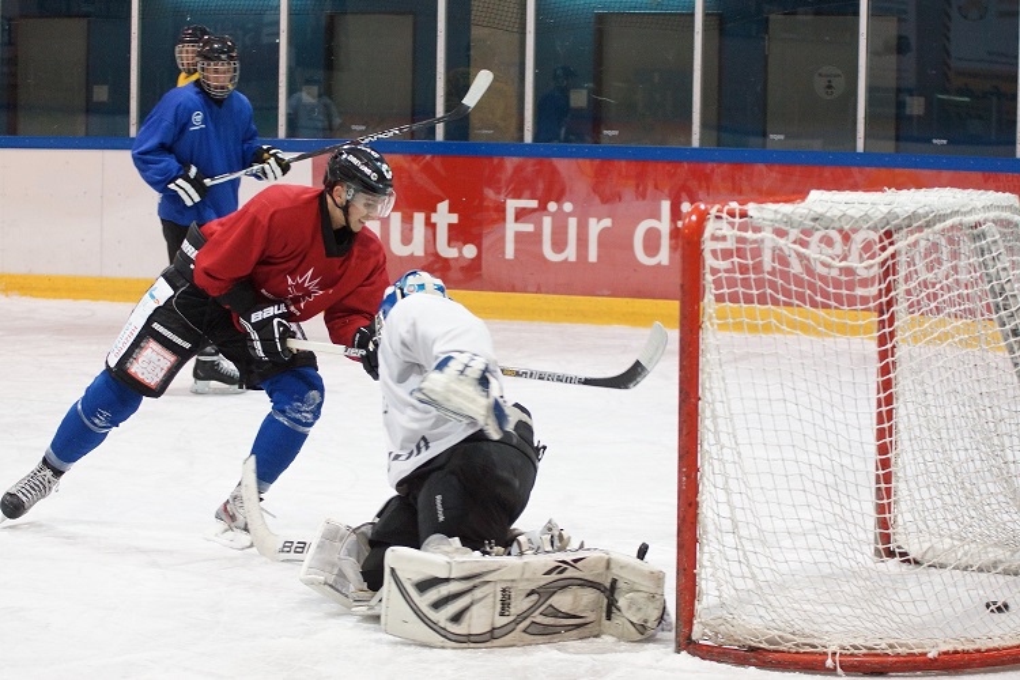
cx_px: 510
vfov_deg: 12.2
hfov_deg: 18.2
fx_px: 3187
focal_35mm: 112
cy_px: 340
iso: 1600
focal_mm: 75
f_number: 2.8
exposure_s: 1/500
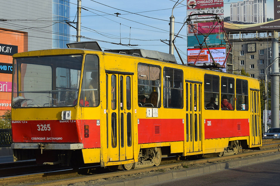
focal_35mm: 75
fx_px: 583
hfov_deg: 27.0
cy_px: 80
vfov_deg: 18.2
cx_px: 136
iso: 200
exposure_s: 1/320
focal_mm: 40
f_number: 9
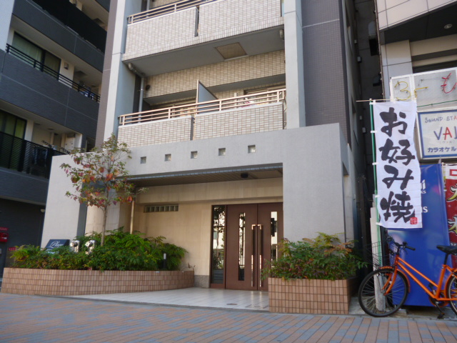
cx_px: 228
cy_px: 172
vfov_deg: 49.7
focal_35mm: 28
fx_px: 370
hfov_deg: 63.4
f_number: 3.1
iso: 100
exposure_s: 1/100
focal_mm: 5
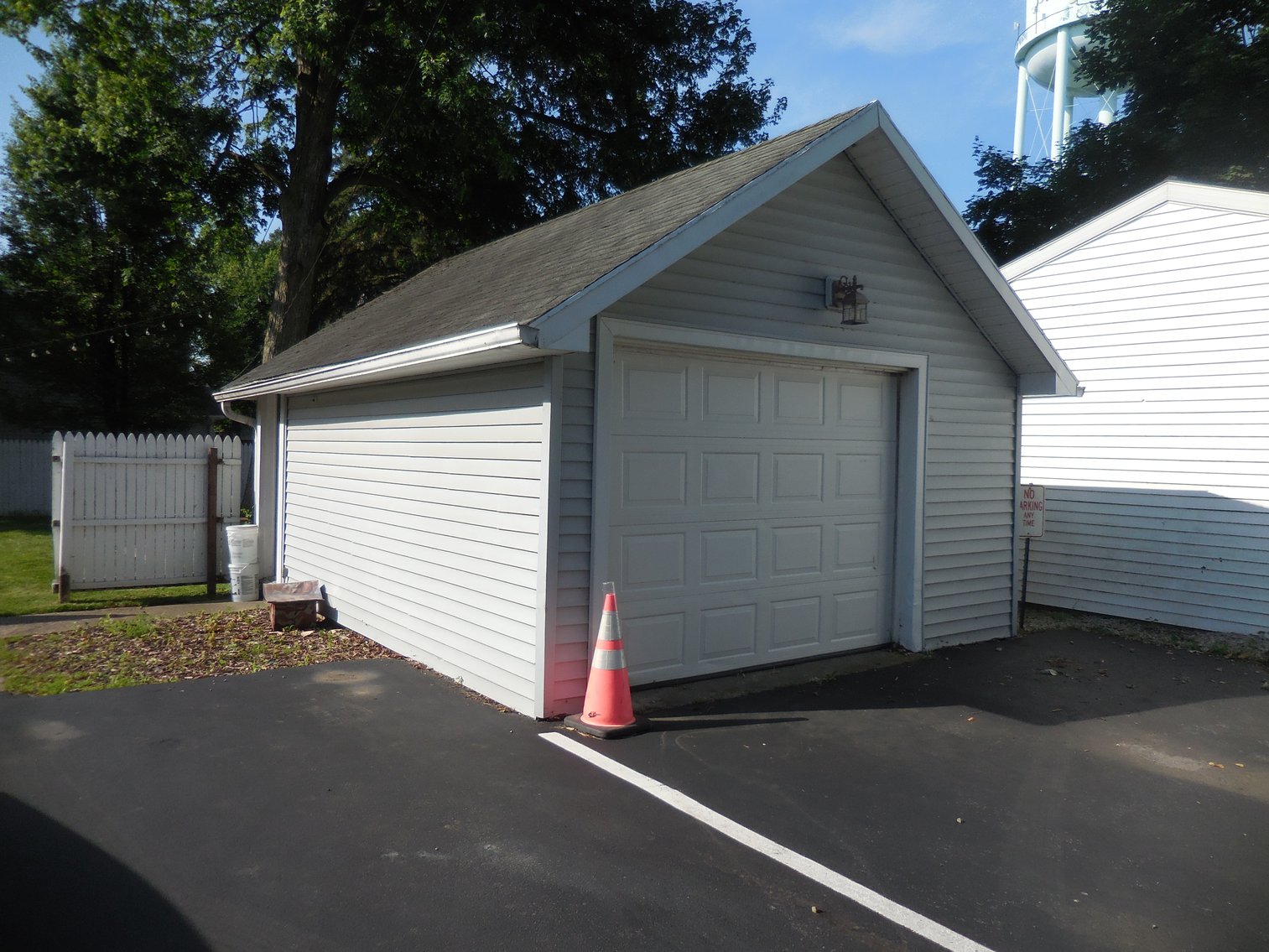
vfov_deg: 54.9
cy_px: 476
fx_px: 917
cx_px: 634
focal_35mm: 25
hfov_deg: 69.4
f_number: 3.3
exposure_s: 1/1250
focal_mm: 4.5
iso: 125
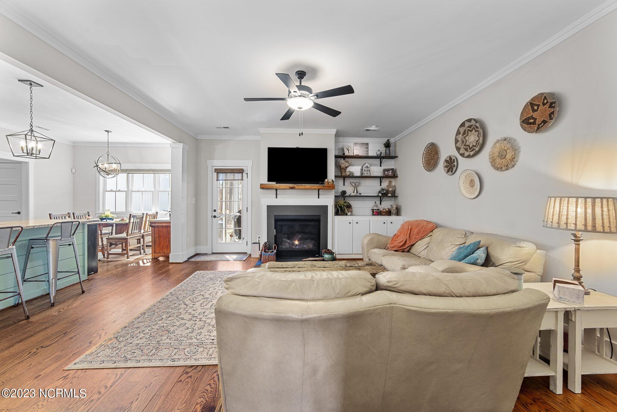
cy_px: 206
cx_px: 308
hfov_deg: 104.2
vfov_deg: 81.3
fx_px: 240
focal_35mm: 14
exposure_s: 2.5
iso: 100
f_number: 8
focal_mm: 14
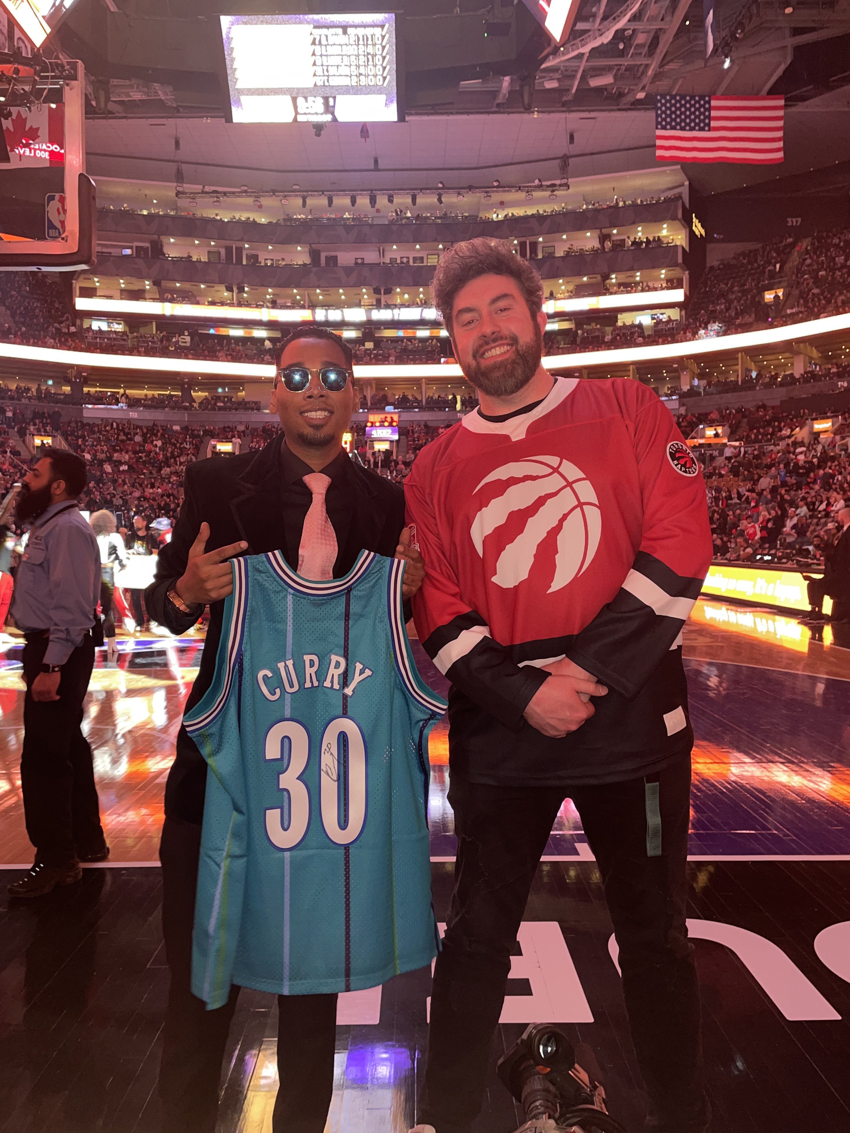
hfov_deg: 51.3
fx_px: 884
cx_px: 413
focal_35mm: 27
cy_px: 555
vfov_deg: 65.3
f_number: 1.6
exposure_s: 1/16
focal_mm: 4.2
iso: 40
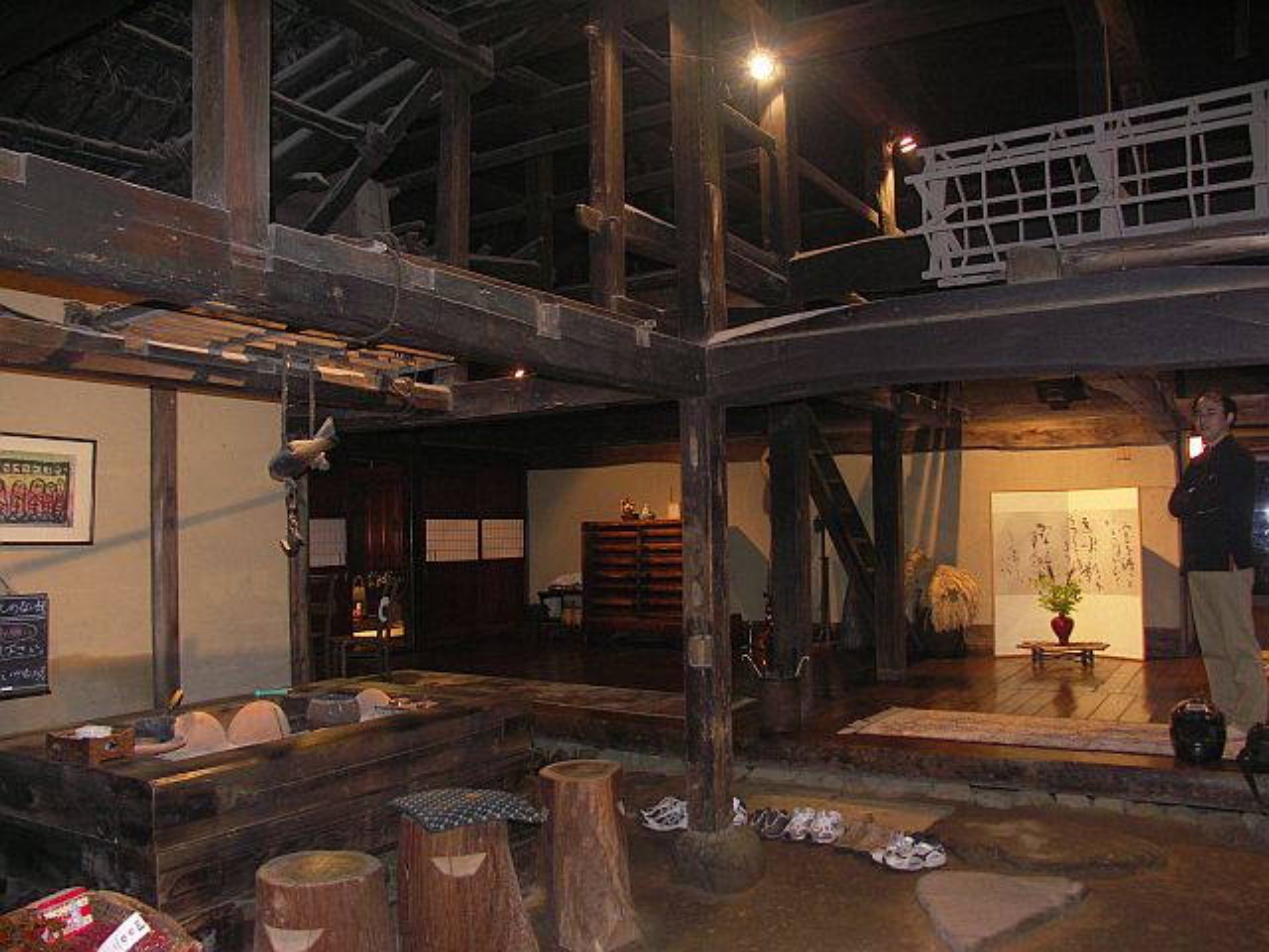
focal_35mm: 28
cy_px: 476
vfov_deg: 49.7
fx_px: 1026
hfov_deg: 63.4
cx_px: 634
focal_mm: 7.2
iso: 200
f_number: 2.8
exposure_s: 1/8
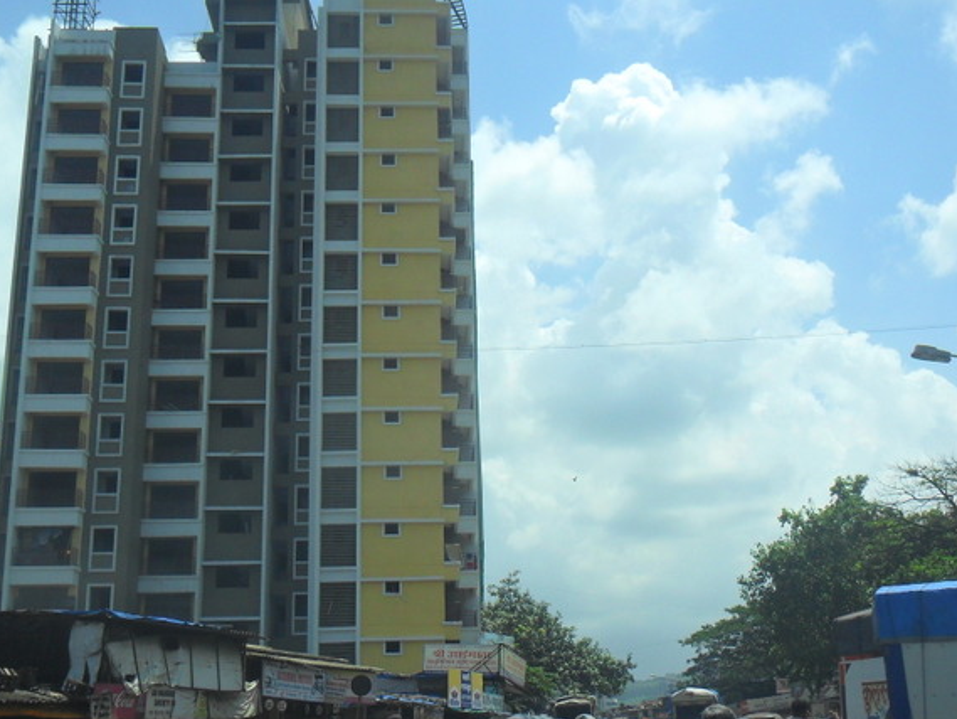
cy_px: 421
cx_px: 503
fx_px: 1244
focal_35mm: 45
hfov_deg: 42.1
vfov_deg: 32.1
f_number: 9.4
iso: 100
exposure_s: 1/250
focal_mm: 5.7
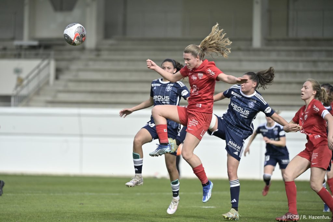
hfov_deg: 7.9
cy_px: 111
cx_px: 166
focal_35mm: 260
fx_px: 2405
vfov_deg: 5.3
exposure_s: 1/4000
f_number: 4
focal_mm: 260
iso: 320
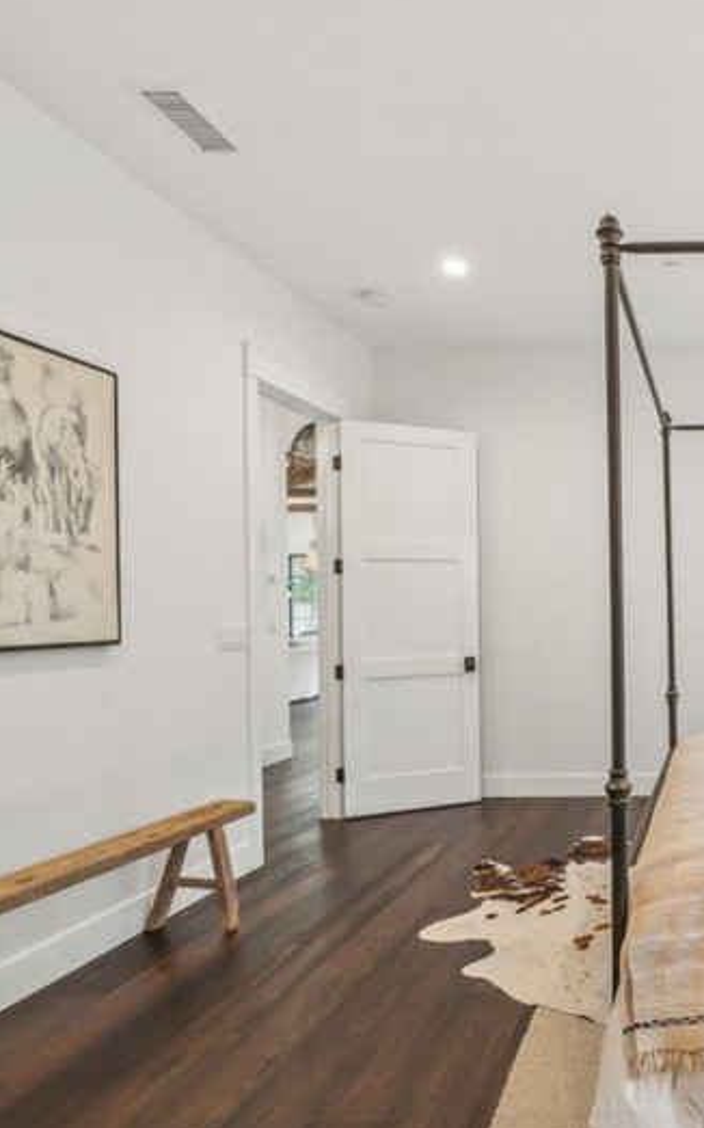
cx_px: 723
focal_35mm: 24
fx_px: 737
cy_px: 600
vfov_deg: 74.7
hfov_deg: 43.0
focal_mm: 12
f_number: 8
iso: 400
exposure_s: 1/10
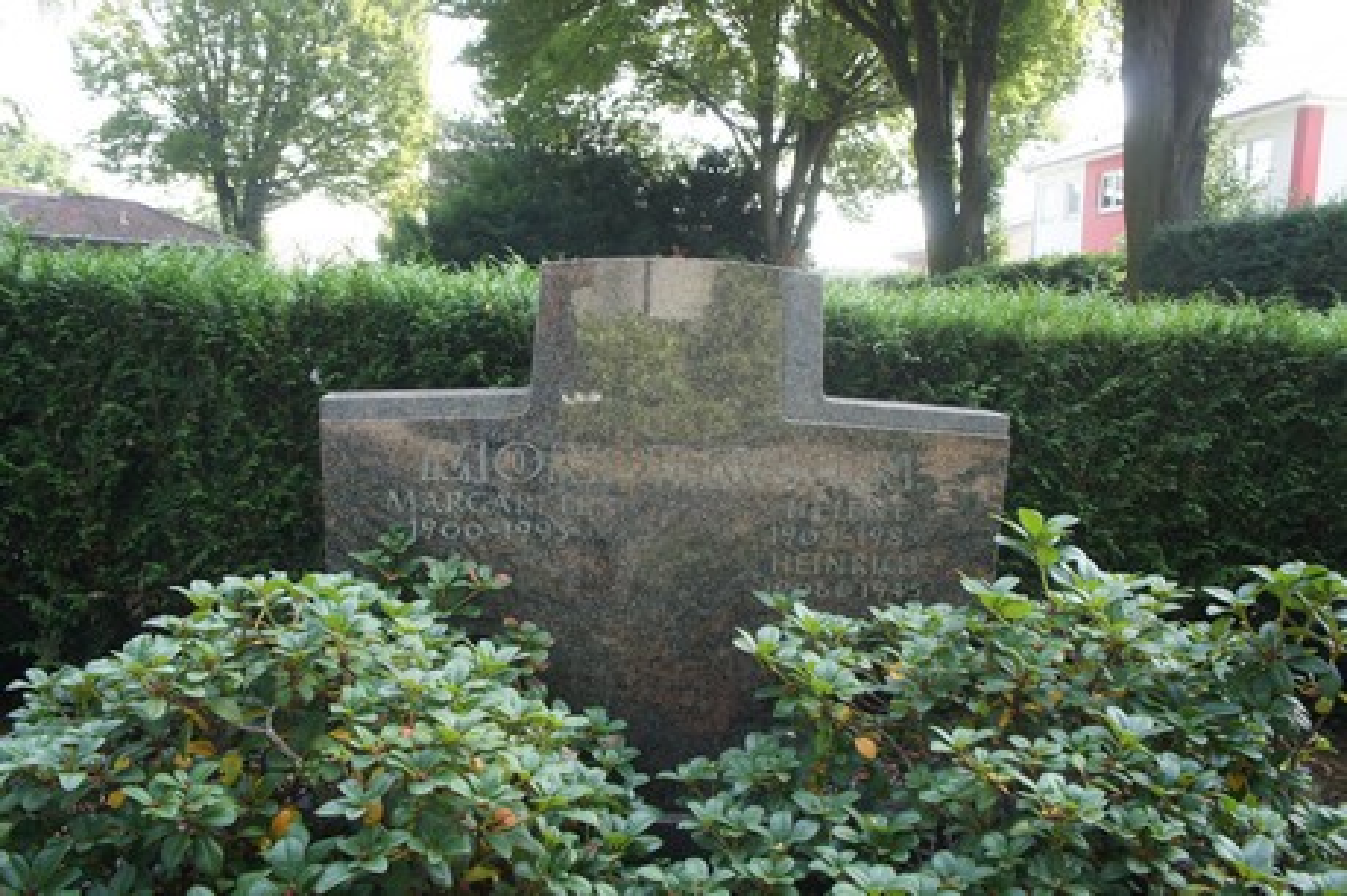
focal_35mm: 33
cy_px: 448
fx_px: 1234
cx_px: 674
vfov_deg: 39.9
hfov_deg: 57.3
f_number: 5
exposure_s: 1/160
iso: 500
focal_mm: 22
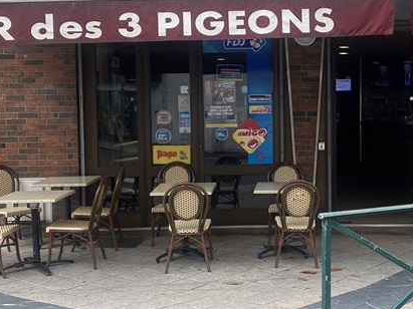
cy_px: 145
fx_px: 680
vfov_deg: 25.6
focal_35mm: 57
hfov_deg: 33.2
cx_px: 302
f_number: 1.8
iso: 32
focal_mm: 4.25
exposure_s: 1/351
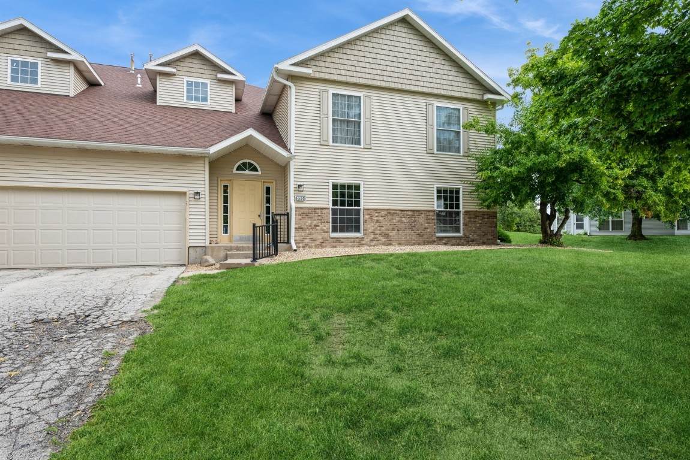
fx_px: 374
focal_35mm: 20
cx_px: 345
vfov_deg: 63.3
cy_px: 230
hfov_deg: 85.4
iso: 200
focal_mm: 19.5
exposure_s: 1/100
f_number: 8
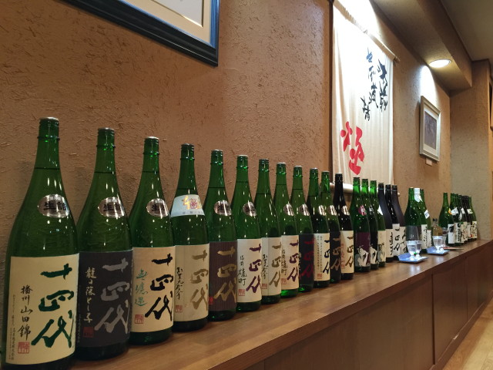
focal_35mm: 29
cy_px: 185
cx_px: 246
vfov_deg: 48.2
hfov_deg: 61.7
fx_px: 413
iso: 125
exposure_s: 1/8
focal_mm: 4.15
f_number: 2.2
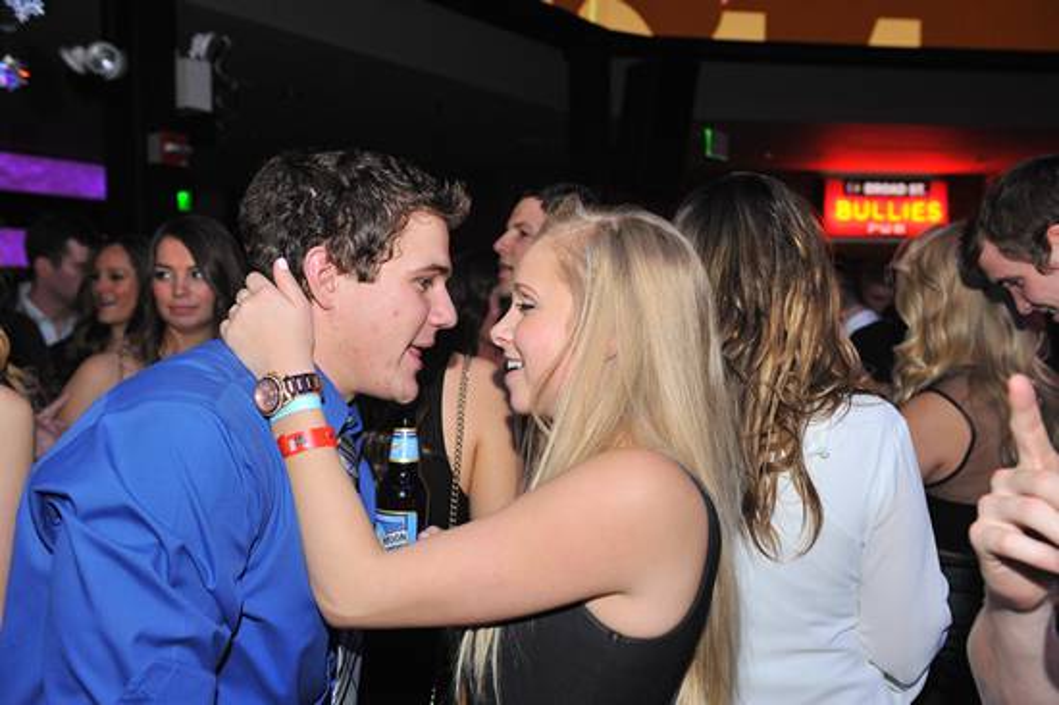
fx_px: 1176
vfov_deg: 33.4
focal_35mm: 40
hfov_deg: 48.5
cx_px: 530
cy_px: 352
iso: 1600
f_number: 5.6
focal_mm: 40
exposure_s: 1/100
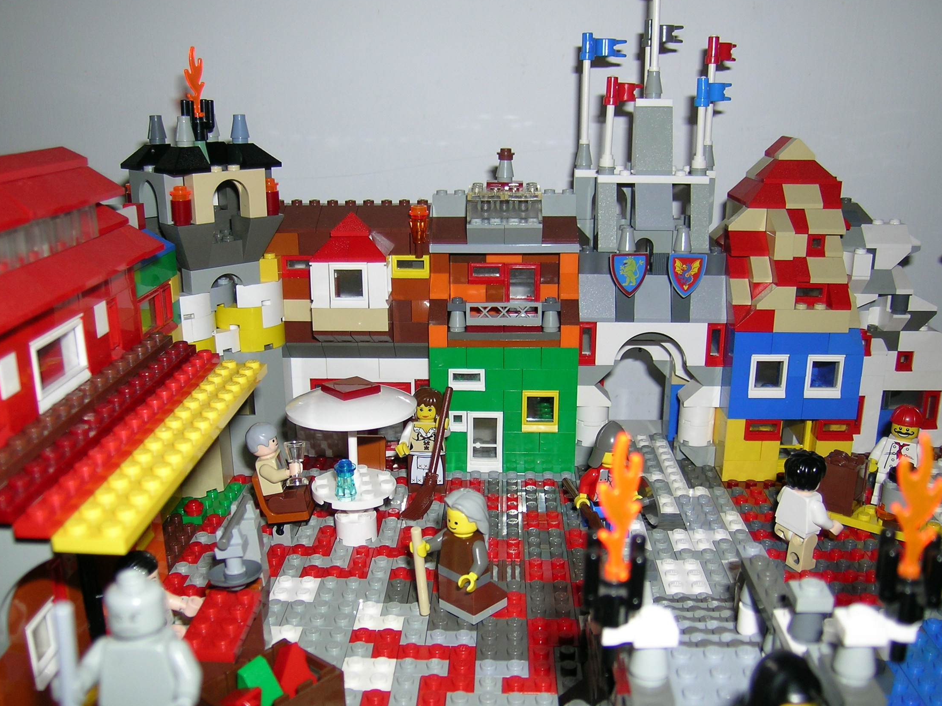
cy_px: 390
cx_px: 448
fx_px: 898
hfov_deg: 55.3
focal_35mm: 33
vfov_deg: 42.9
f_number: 2.8
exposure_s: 1/60.1
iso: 50
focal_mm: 5.8
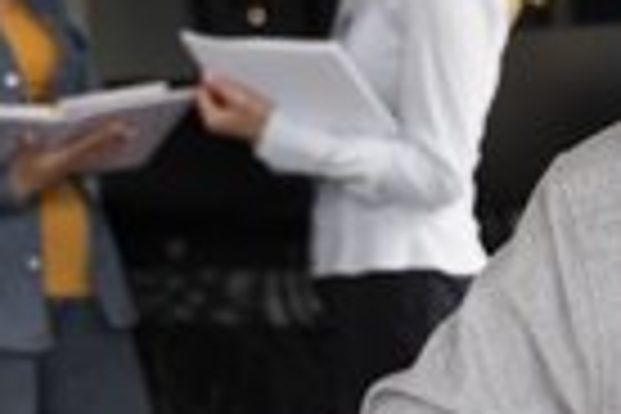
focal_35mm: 99
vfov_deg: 13.7
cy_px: 378
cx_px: 637
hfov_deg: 20.0
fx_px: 1702
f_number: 3.5
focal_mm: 29.5
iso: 125
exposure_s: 1/160
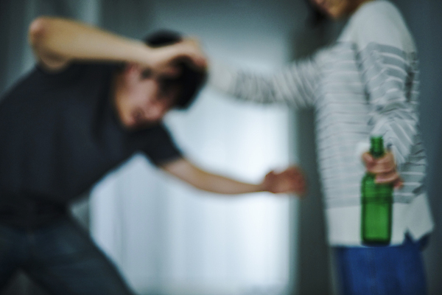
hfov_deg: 39.6
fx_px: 614
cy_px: 148
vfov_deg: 27.0
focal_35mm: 50
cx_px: 221
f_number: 1.6
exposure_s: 1/640
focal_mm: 50
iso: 800
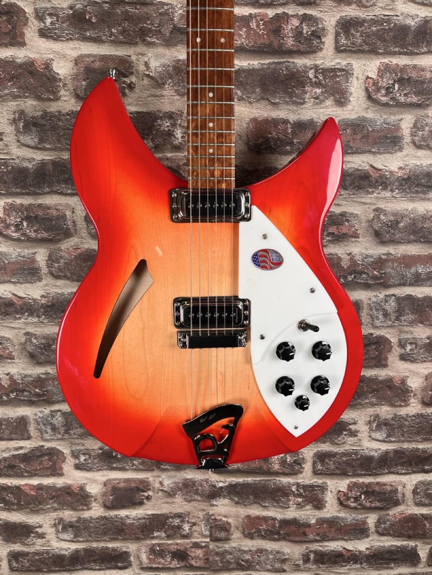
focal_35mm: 26
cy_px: 288
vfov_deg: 67.3
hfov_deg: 53.1
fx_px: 433
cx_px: 216
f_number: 1.6
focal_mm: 5.1
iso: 50
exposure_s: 1/122
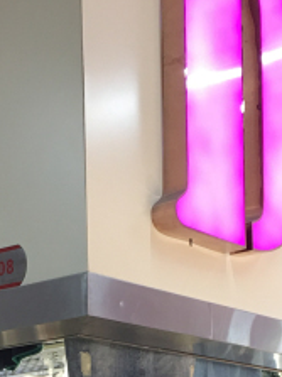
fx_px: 1131
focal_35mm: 104
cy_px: 531
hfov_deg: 14.1
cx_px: 61
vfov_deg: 17.4
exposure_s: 1/17
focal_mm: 4.15
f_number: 2.2
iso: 32
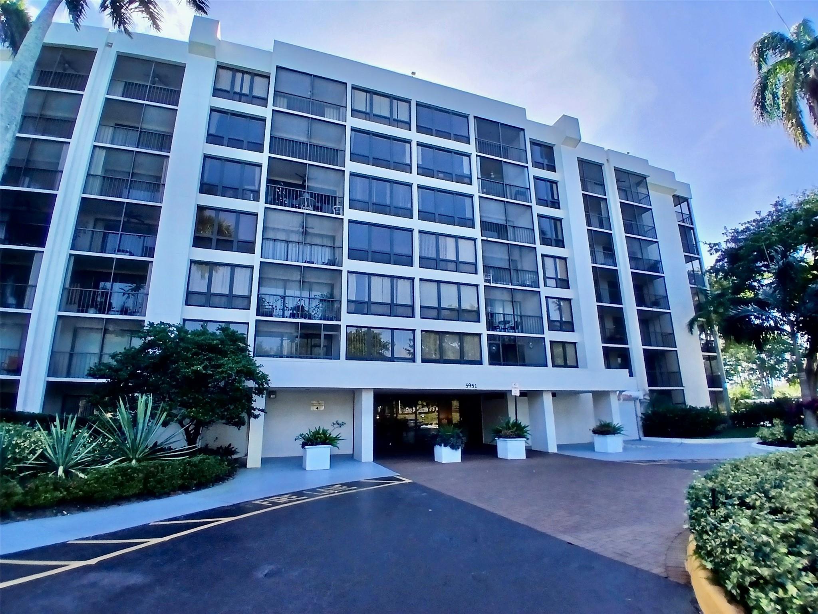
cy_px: 307
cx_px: 409
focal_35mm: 17
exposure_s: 1/476
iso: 50
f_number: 2.2
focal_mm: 1.4
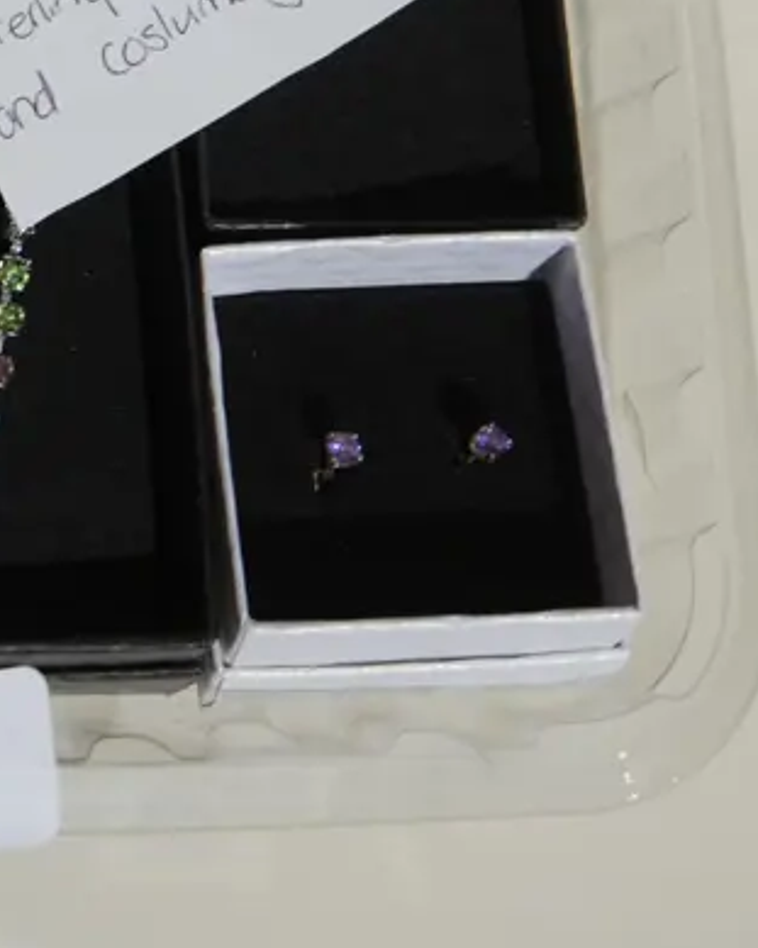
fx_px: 3170
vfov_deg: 16.4
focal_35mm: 113
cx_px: -118
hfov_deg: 13.3
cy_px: -141
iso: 500
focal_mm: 22
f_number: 4.7
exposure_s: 1/60
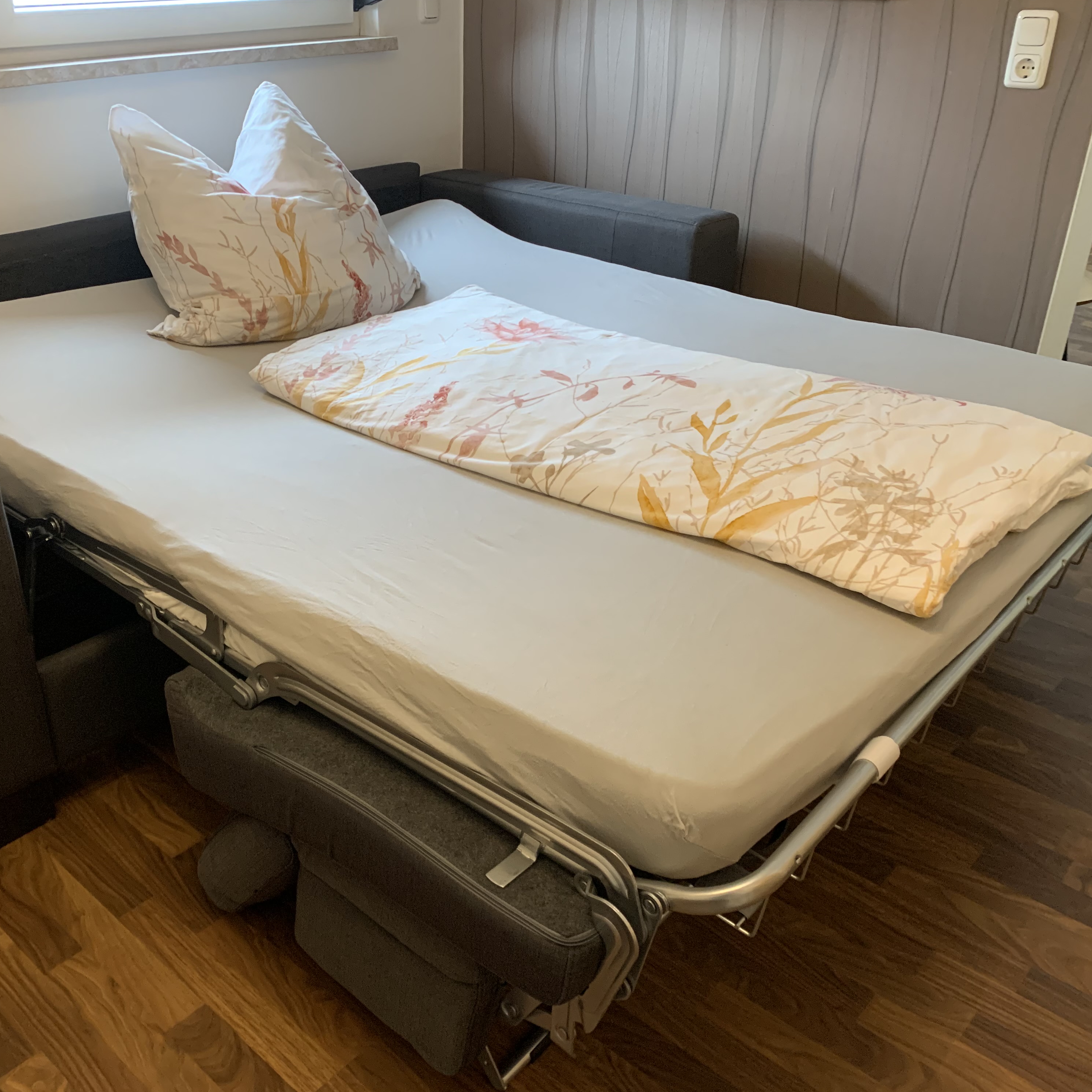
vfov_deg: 52.5
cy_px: 548
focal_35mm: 31
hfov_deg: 52.1
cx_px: 427
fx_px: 1106
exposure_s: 1/50
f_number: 1.8
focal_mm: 4.25
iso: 320
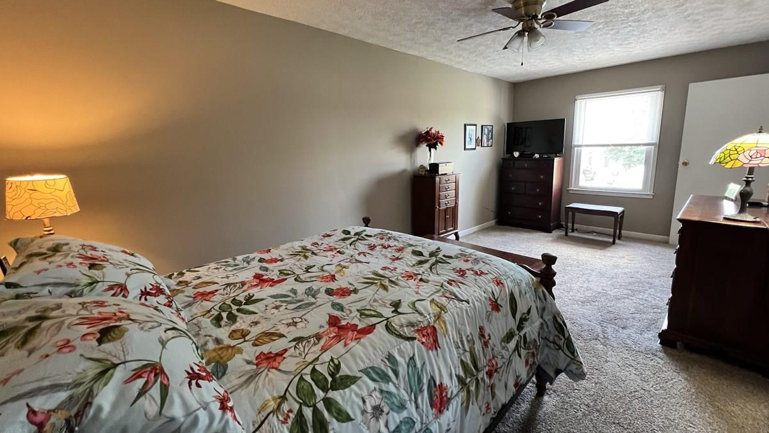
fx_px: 306
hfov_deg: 103.0
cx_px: 373
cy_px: 201
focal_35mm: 15
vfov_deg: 70.4
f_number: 1.8
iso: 500
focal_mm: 1.57
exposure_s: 1/60
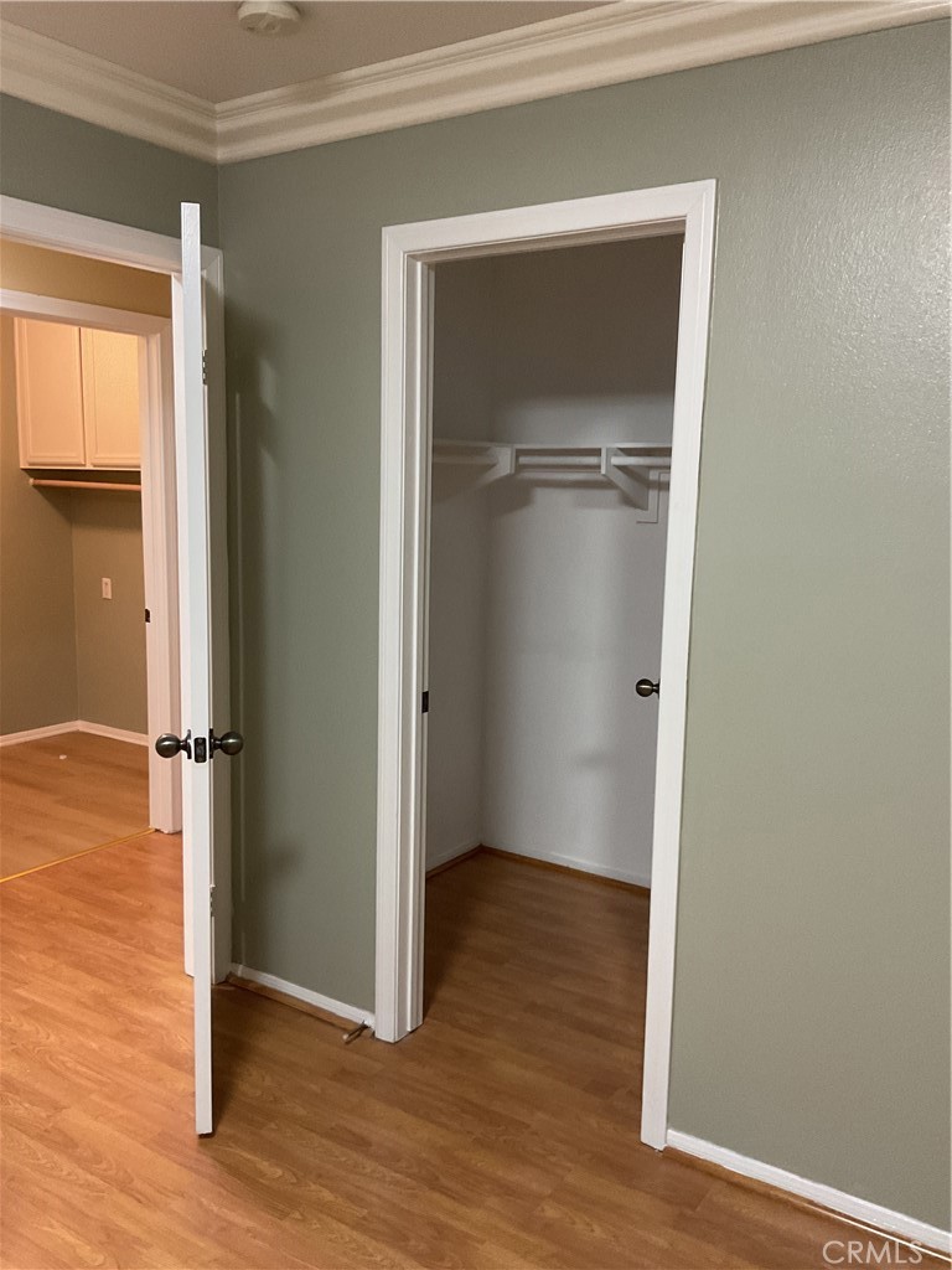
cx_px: 476
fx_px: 1063
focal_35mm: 29
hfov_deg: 48.2
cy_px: 635
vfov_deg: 61.7
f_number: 1.8
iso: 200
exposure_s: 1/60
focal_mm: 3
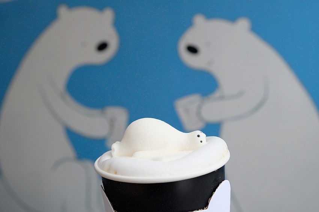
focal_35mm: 42
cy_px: 106
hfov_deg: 46.4
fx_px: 372
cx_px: 160
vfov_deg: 31.9
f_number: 5.6
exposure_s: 1/160
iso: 400
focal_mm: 27.7
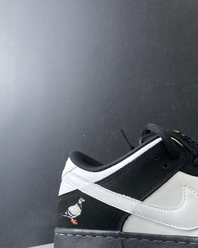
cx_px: 258
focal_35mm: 60
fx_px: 440
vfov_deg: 30.9
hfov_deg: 22.6
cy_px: 185
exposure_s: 1/50
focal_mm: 4.25
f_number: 1.8
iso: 64
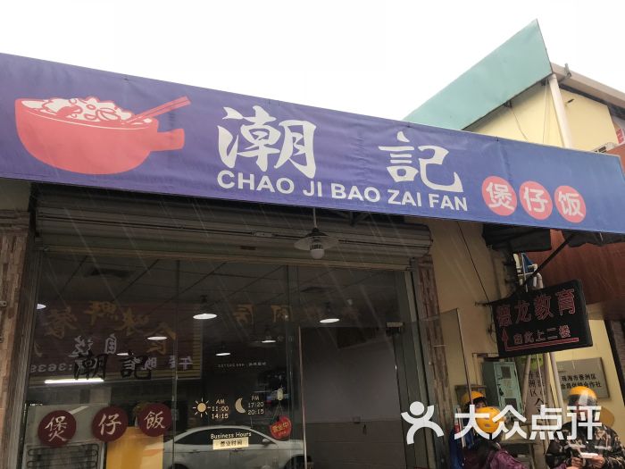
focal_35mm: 28
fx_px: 506
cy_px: 234
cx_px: 312
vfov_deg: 49.7
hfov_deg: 63.4
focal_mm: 3.99
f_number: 1.8
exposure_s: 1/100
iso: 25
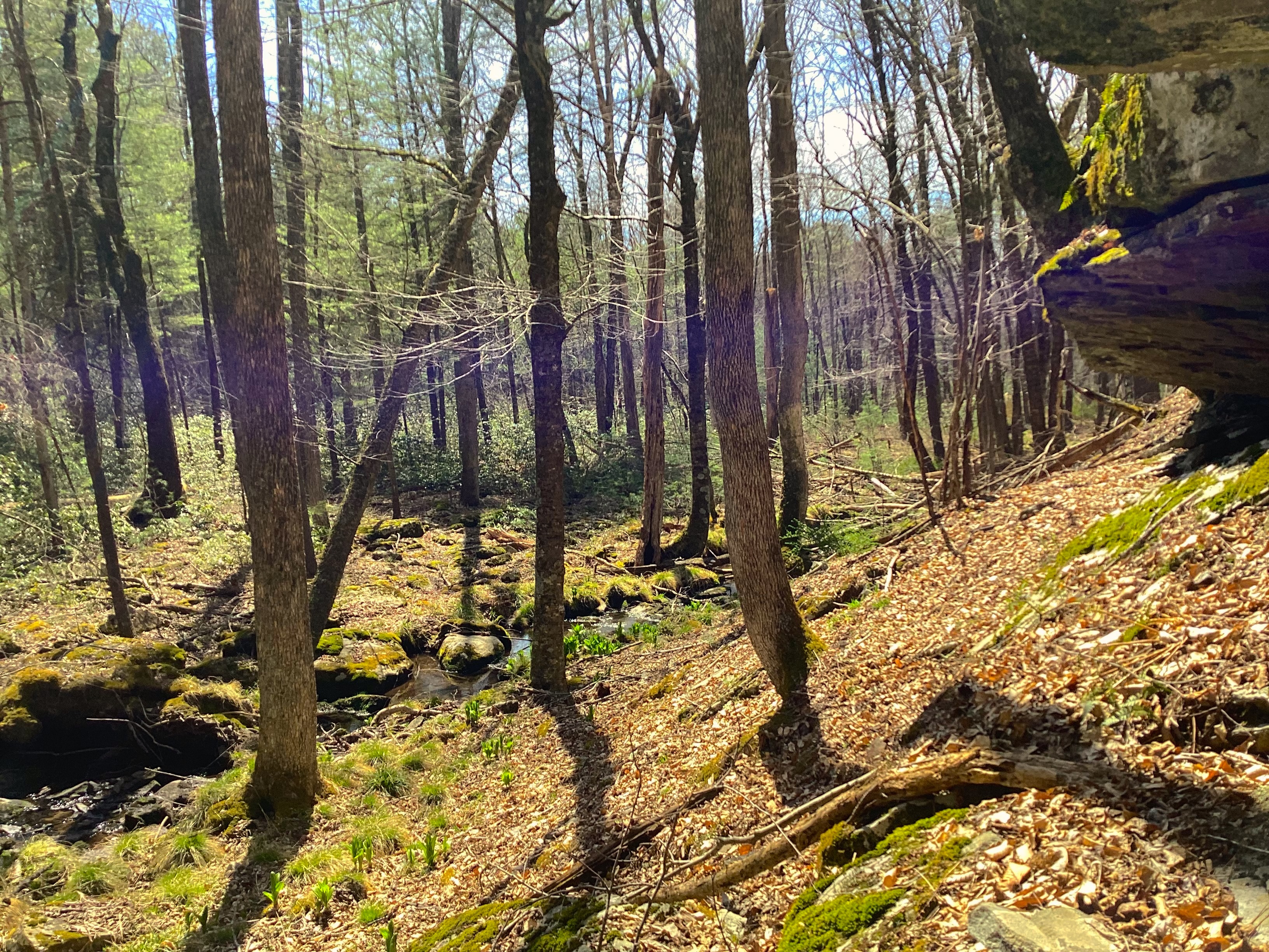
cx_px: 634
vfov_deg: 45.4
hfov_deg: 58.4
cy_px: 476
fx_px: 1136
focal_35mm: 31
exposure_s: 1/455
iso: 25
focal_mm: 3.3
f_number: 2.4
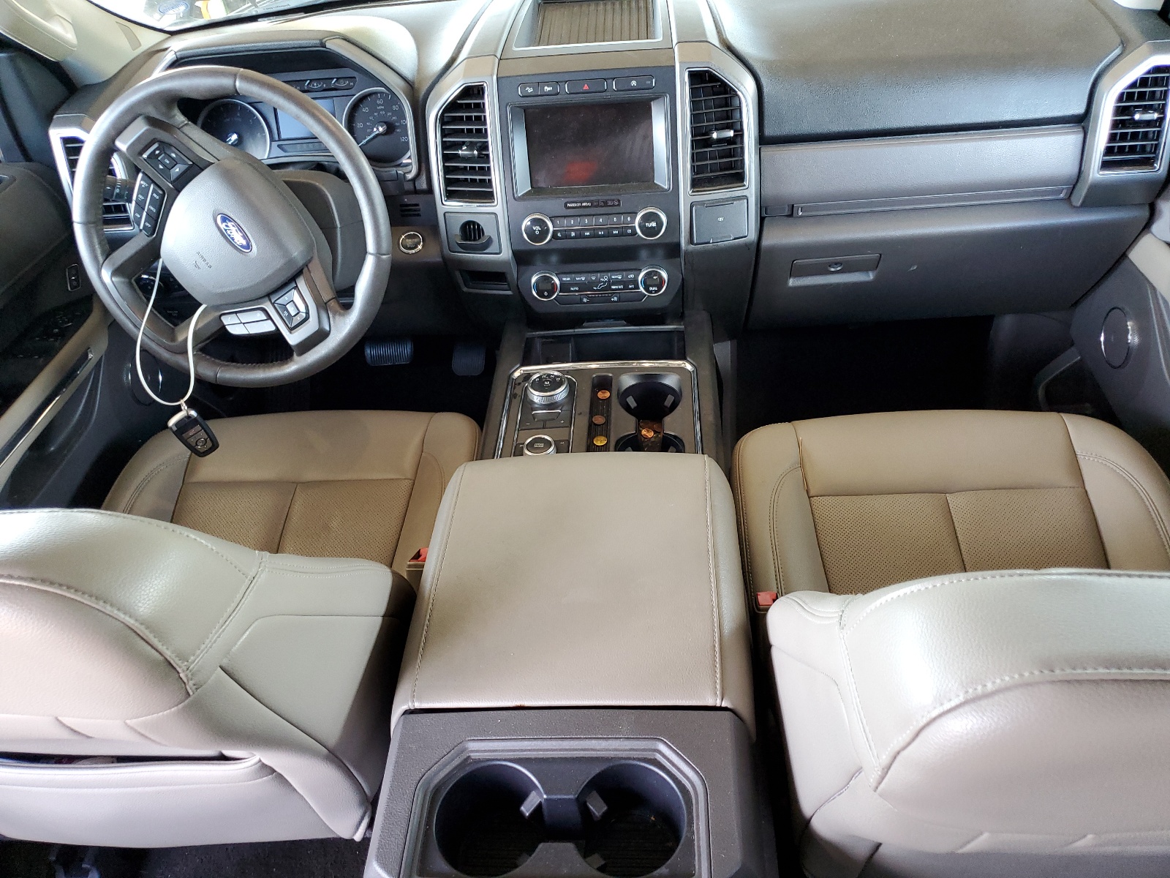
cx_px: 585
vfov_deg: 53.1
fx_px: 879
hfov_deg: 67.3
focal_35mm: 26
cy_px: 439
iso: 144
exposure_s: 1/60.2
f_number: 1.5
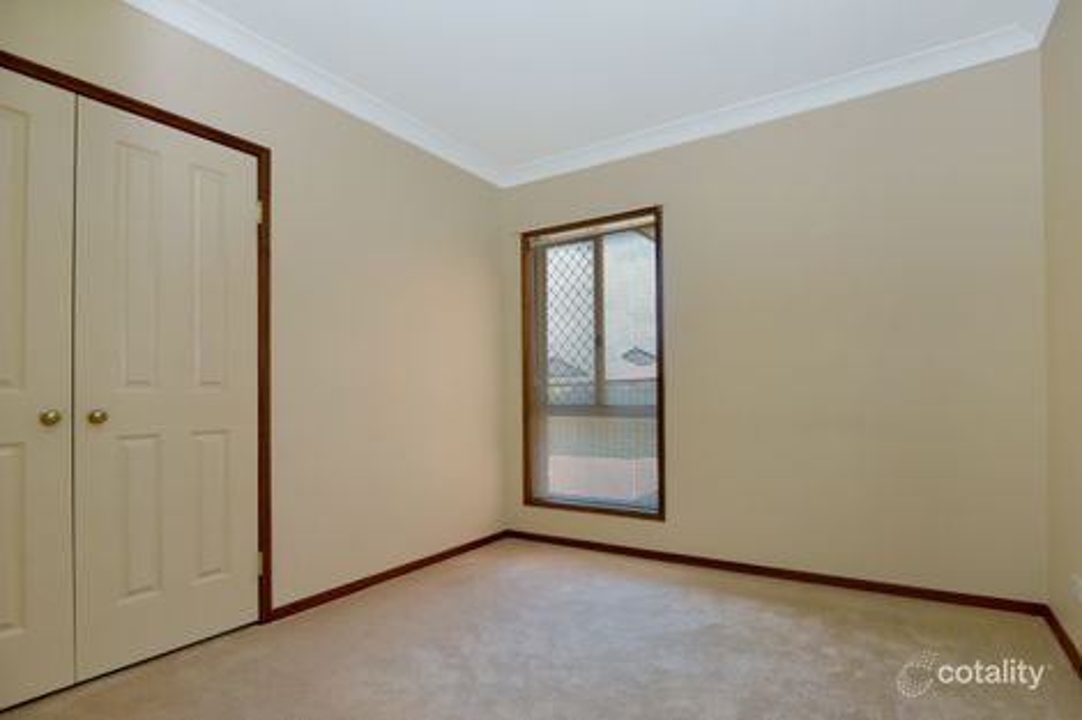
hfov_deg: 96.8
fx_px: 481
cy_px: 360
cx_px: 541
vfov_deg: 73.7
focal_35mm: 16
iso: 400
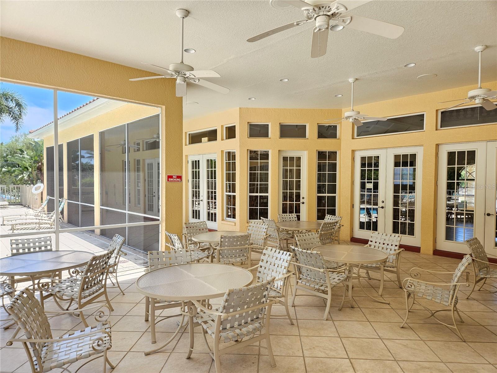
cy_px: 186
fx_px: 330
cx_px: 248
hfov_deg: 73.9
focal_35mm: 23
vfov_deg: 58.9
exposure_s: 1/207
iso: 40
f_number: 1.8
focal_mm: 5.4
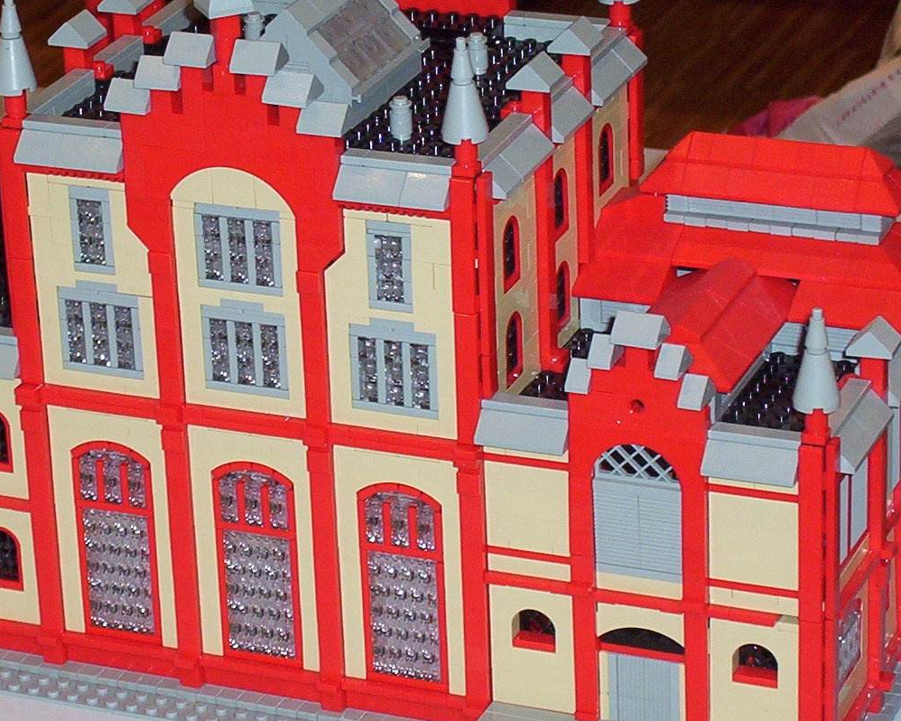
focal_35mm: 160
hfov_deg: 12.0
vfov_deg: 9.7
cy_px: 327
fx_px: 4266
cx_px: 323
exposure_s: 1/108
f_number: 4.07
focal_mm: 13.24
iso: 140
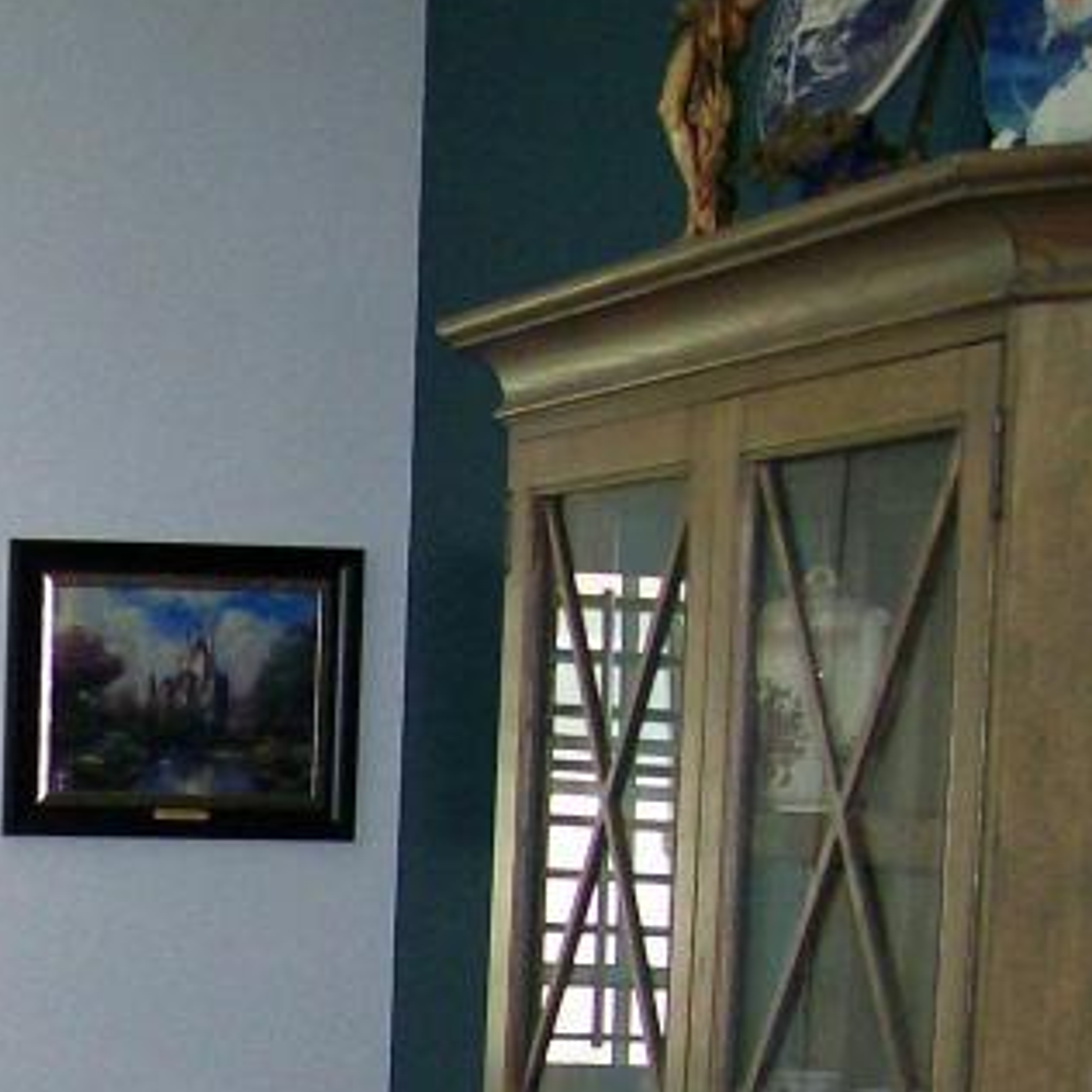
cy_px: 1234
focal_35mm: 103
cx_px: -560
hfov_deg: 15.5
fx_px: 3676
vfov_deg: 16.3
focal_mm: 6
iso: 140
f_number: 2.7
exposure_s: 1/64
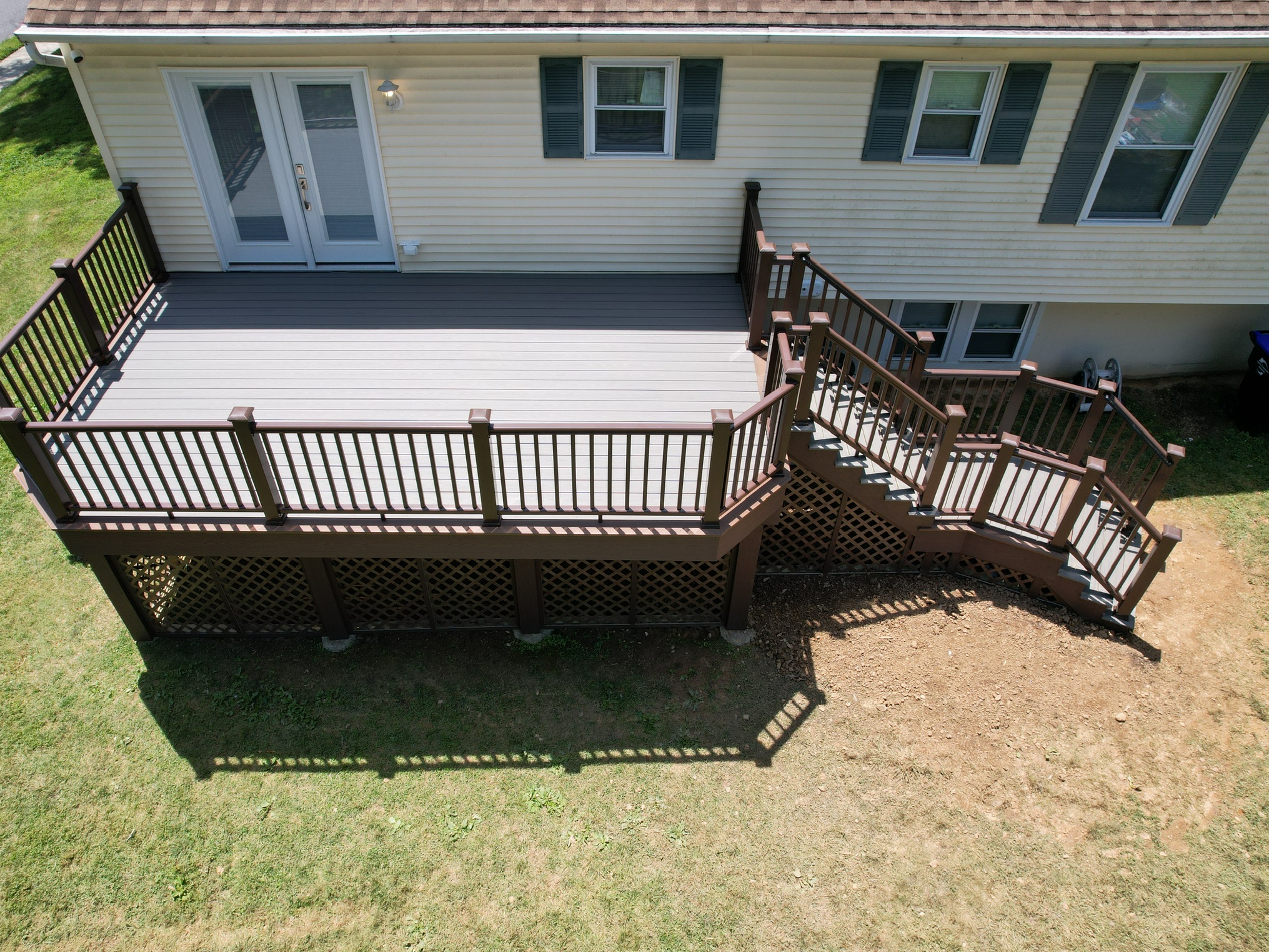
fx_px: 880
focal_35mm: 24
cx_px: 596
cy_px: 477
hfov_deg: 71.5
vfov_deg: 56.8
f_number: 2.8
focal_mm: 8.38
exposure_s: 1/1250
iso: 130
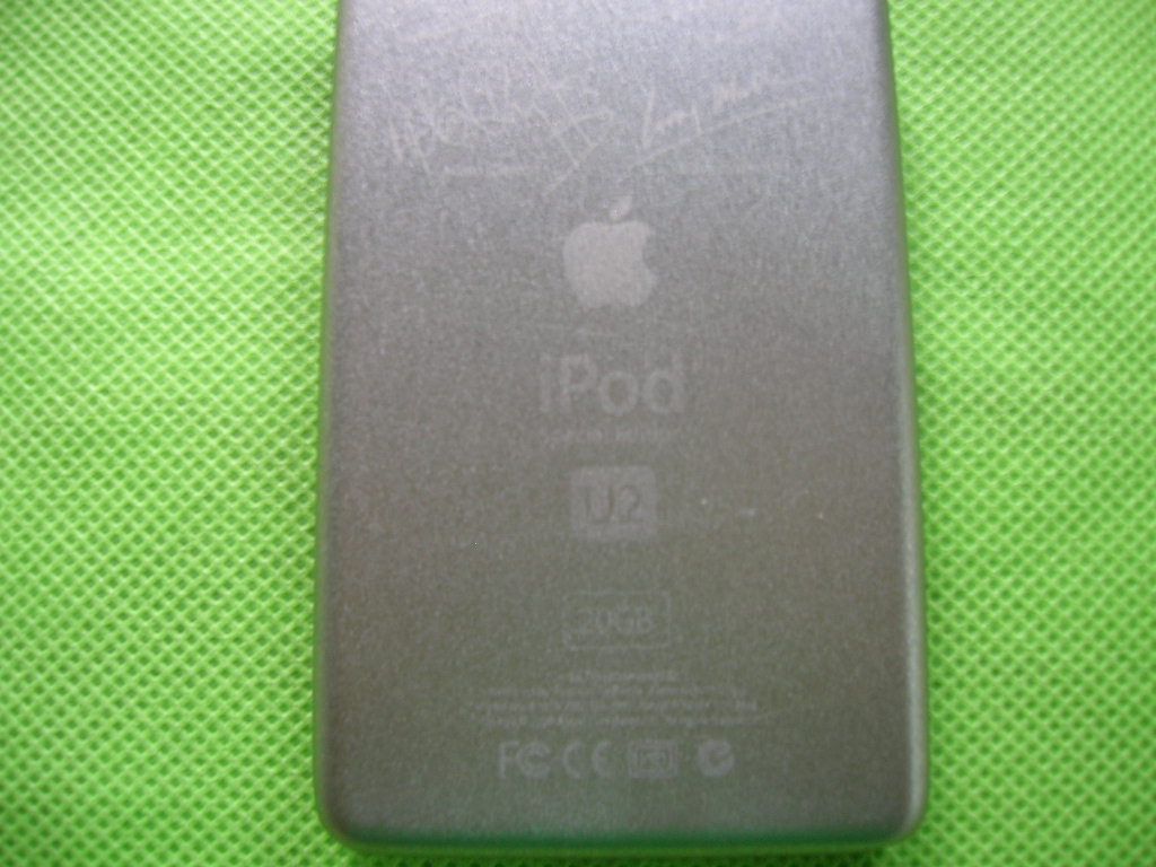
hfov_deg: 54.0
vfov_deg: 41.8
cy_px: 434
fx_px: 1135
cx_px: 578
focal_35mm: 34
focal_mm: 5.7
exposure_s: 1/6.9
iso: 50
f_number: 2.9
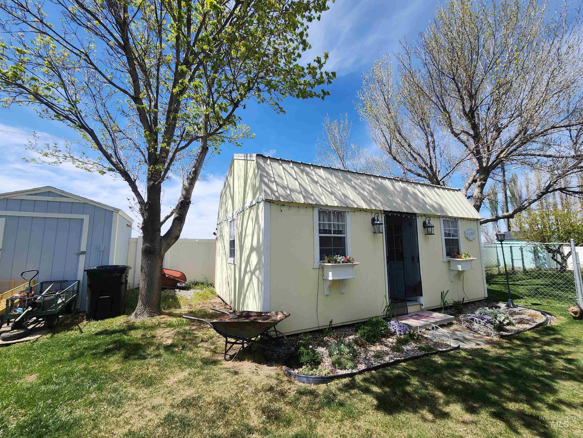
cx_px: 292
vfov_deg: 89.9
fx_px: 219
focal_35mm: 13
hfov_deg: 106.2
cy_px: 219
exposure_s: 1/1550
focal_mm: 2.2
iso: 50
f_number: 2.2
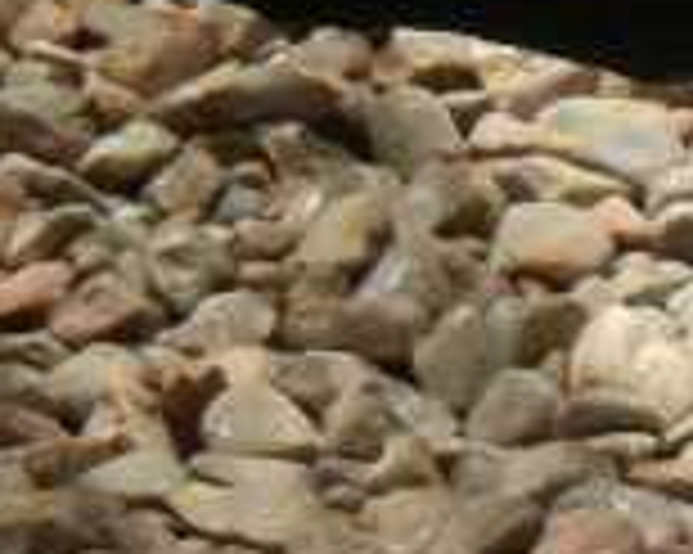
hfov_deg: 3.3
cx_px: 1422
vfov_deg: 2.7
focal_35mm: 579
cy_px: -572
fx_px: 11868
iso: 160
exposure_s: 1/556
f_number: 4.4
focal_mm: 16
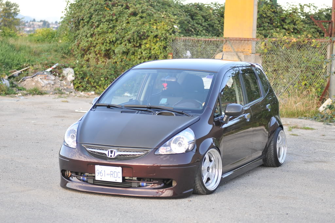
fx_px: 836
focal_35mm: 90
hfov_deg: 22.6
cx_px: 168
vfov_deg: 15.1
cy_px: 112
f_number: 2.8
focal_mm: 60
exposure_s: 1/500
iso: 400
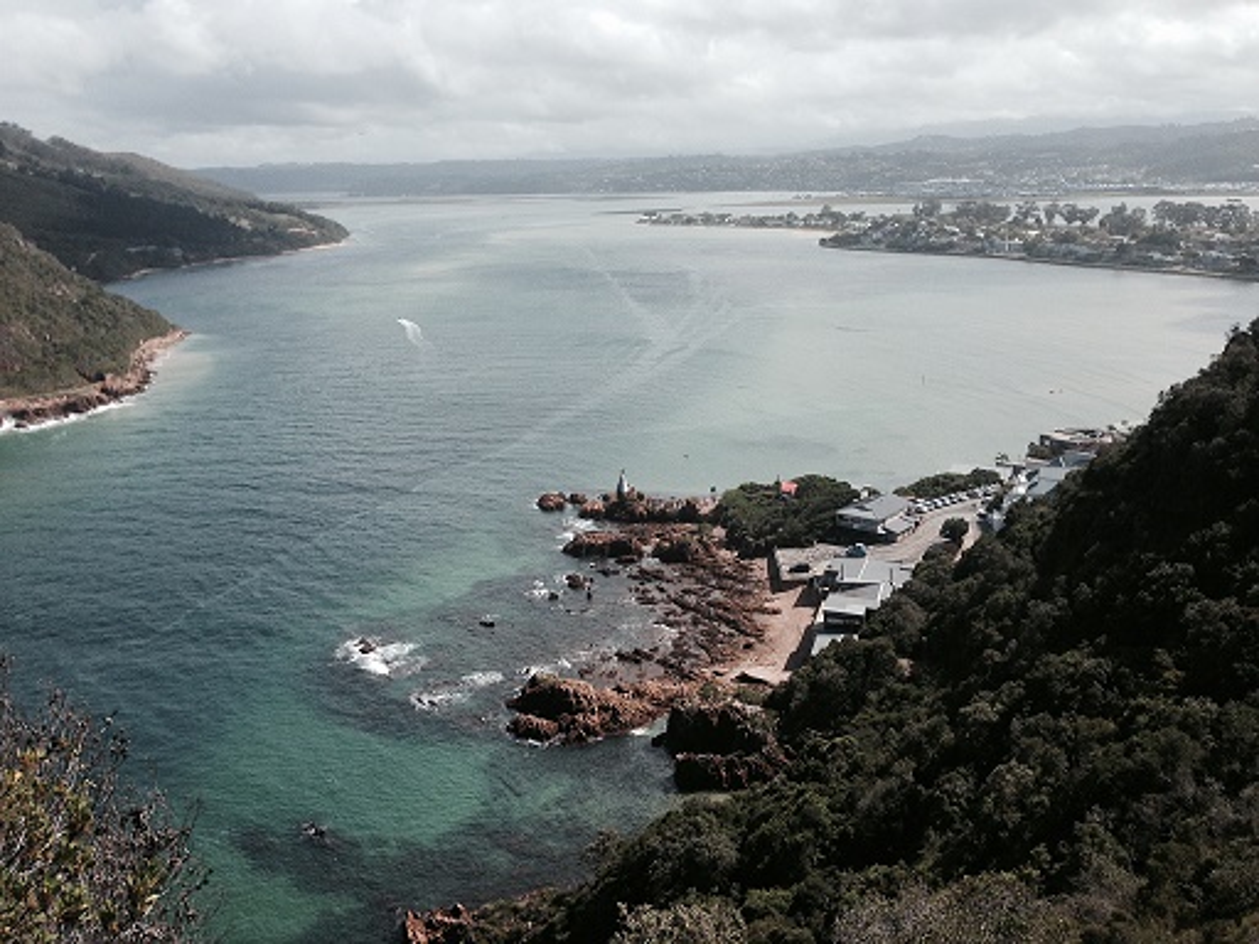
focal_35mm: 33
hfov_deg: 55.4
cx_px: 630
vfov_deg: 42.9
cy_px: 472
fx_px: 1200
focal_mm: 4.12
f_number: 2.4
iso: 50
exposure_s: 1/1808
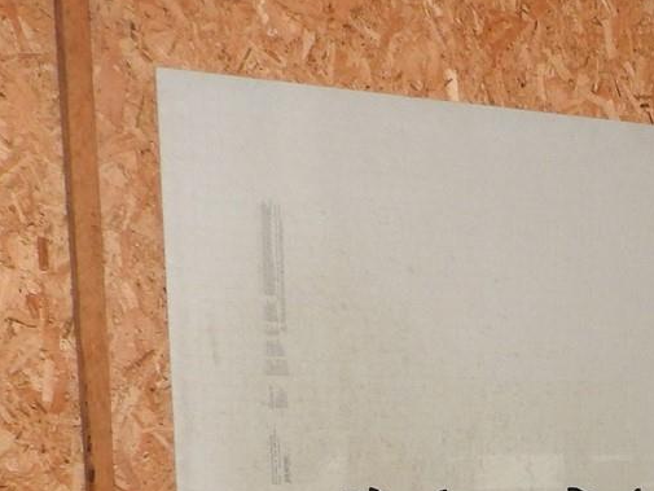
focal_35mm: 76
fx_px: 1436
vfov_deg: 17.8
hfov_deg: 23.5
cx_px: 785
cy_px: 681
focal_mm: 4.3
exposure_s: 1/30
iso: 200
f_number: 3.3
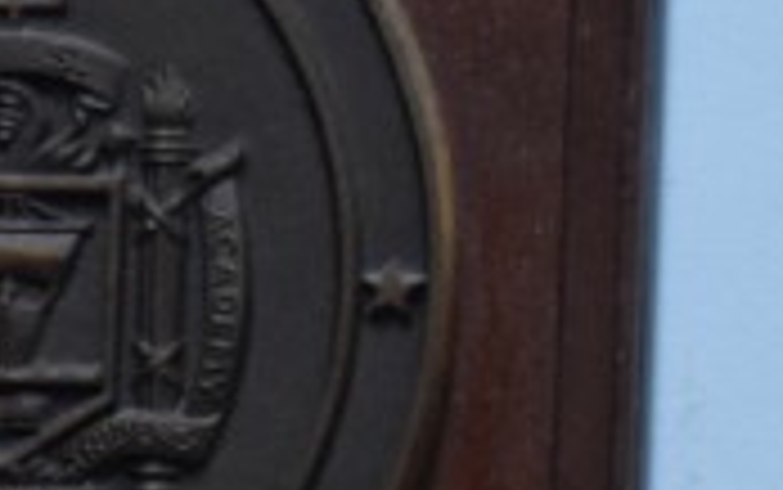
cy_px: -414
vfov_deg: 1.2
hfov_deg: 2.0
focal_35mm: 1063
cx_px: 1642
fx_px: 22706
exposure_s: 1/125
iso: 2000
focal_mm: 105
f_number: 5.6
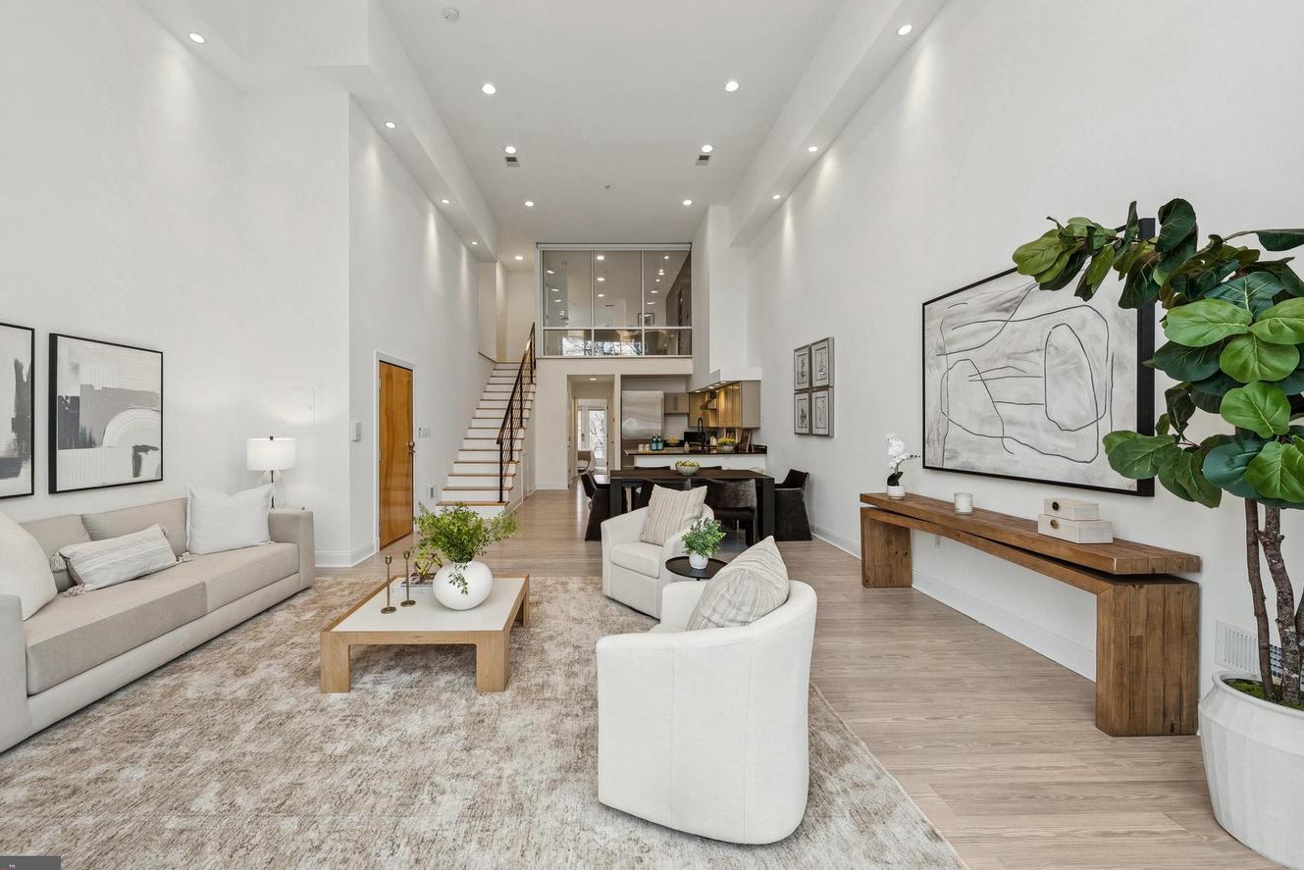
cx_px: 614
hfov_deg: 108.2
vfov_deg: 85.5
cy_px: 435
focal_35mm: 13
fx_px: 471
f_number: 7.1
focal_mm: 12
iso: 640
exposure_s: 1/100
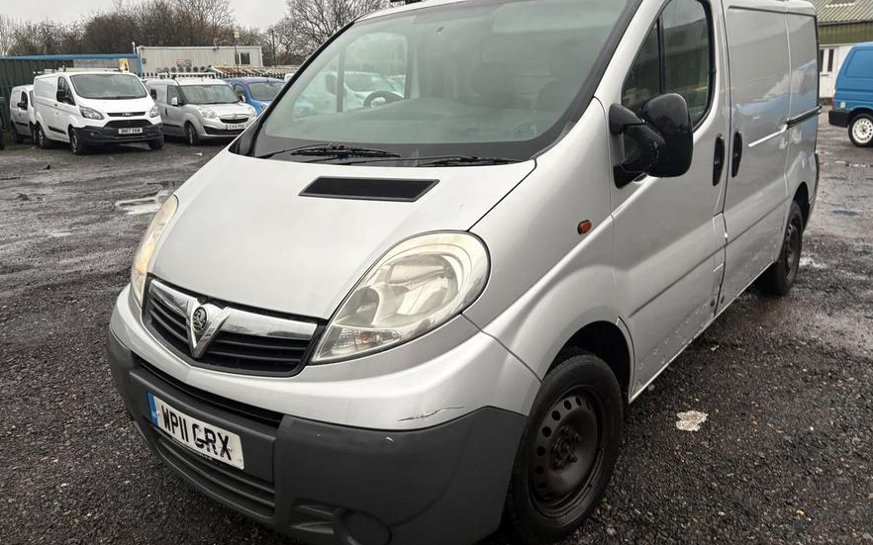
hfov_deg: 66.5
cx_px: 435
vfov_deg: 44.4
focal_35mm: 28
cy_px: 234
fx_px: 666
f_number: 1.6
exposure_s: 1/94
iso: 125
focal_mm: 5.96
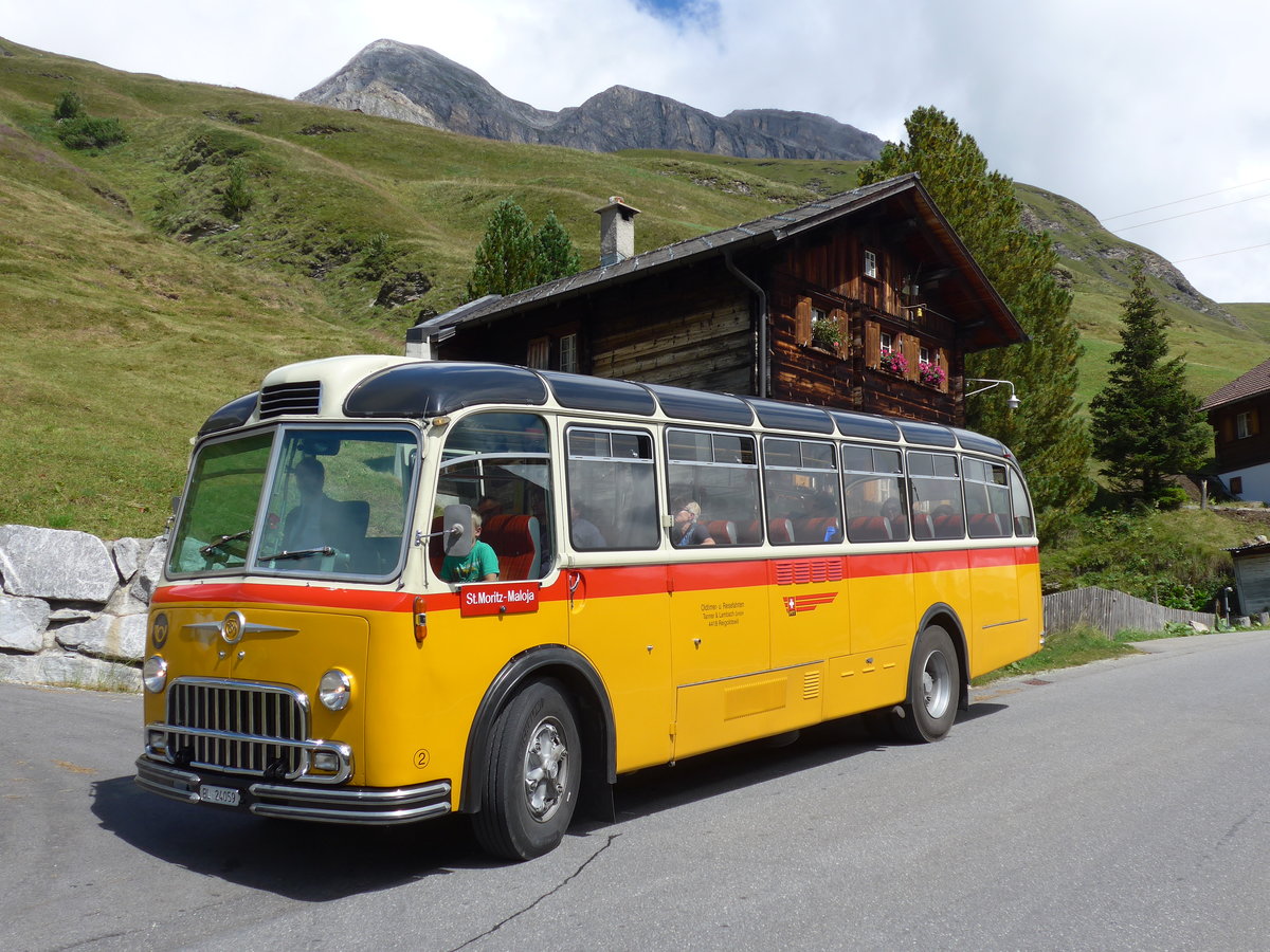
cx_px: 635
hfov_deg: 47.9
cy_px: 476
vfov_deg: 36.8
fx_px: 1431
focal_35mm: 39
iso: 80
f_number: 2.8
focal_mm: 8
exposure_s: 1/2000
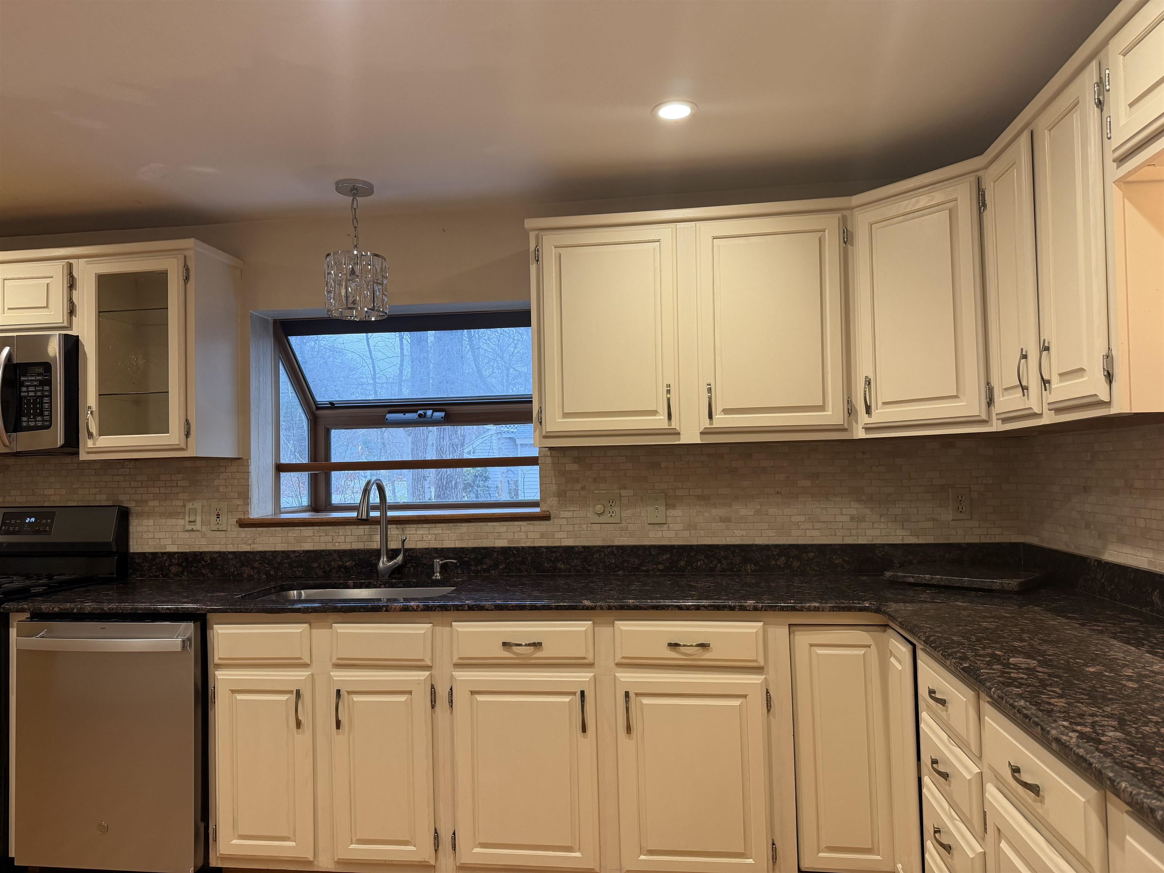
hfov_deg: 71.6
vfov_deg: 56.8
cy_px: 436
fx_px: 807
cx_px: 582
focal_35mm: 24
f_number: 1.78
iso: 200
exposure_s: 1/92
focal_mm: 6.76
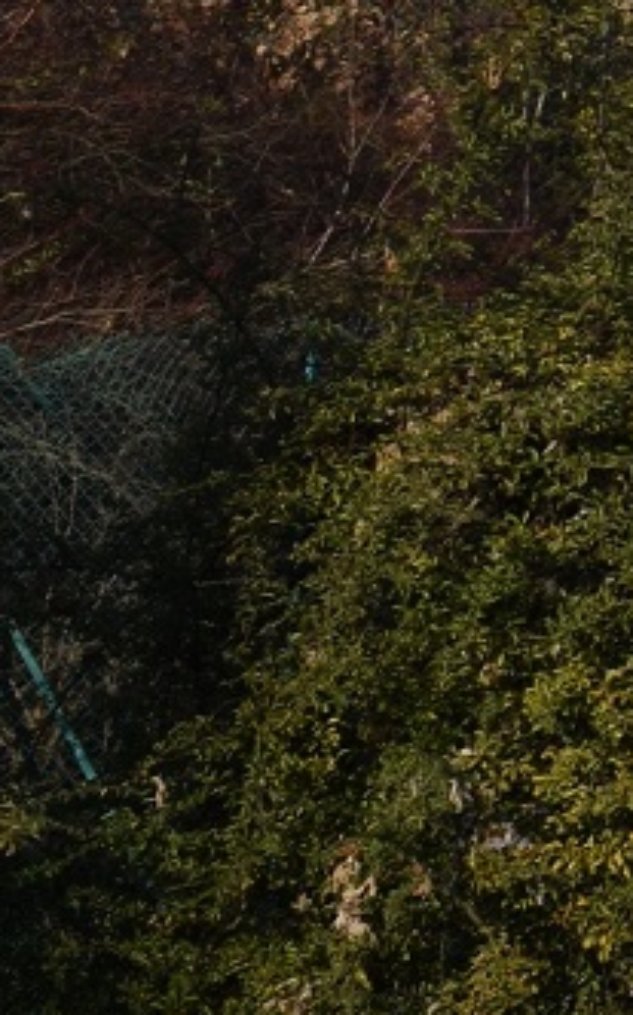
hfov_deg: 6.5
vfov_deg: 11.9
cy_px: -628
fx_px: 4590
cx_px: 2465
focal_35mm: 166
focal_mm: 18
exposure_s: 1/640
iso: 200
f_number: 8
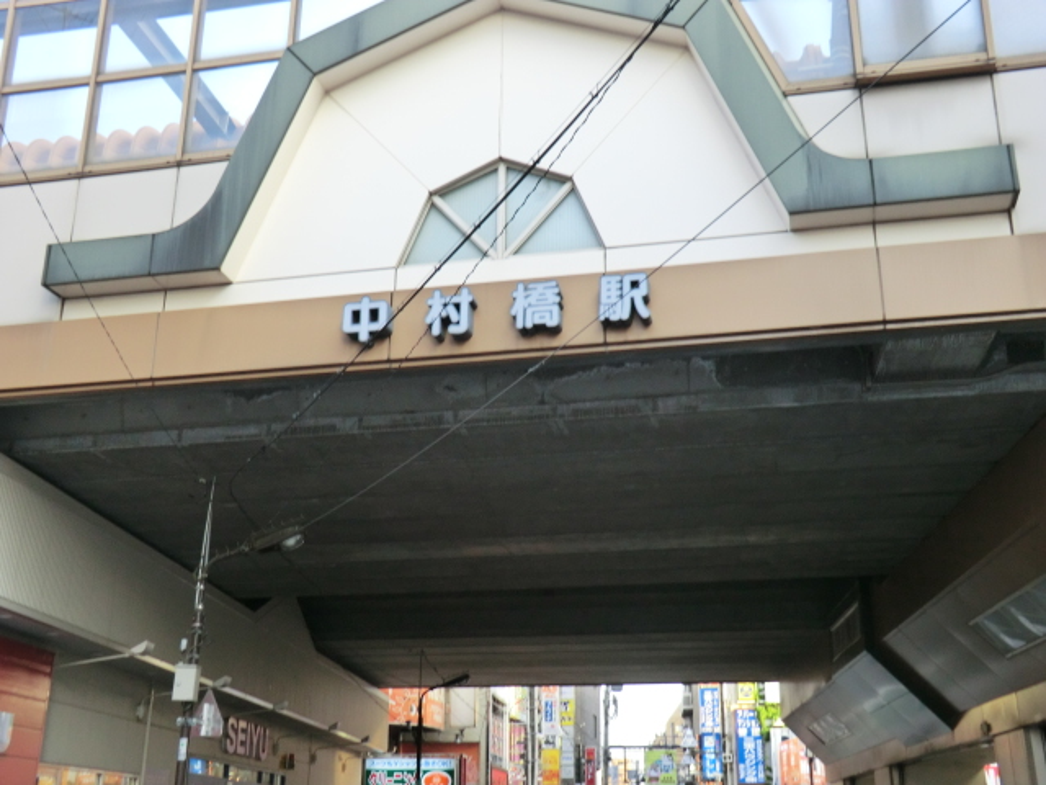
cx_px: 523
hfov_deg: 46.8
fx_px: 1209
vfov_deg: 36.0
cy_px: 392
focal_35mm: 40
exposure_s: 1/60
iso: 100
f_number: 3.8
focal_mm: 7.1
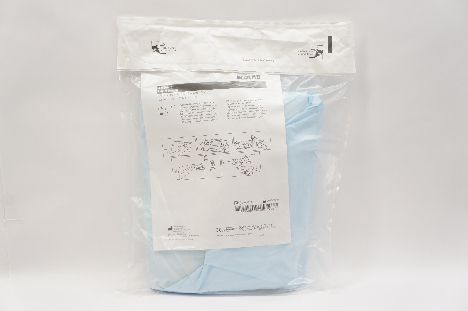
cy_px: 156
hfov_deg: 42.4
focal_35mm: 46
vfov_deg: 28.9
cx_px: 234
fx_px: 604
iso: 400
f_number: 5.6
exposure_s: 1/80
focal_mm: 31
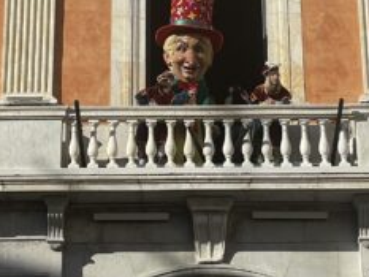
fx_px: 1525
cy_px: -52
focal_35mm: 143
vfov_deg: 10.2
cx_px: 149
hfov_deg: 13.8
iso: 25
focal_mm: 6
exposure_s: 1/2660
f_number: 2
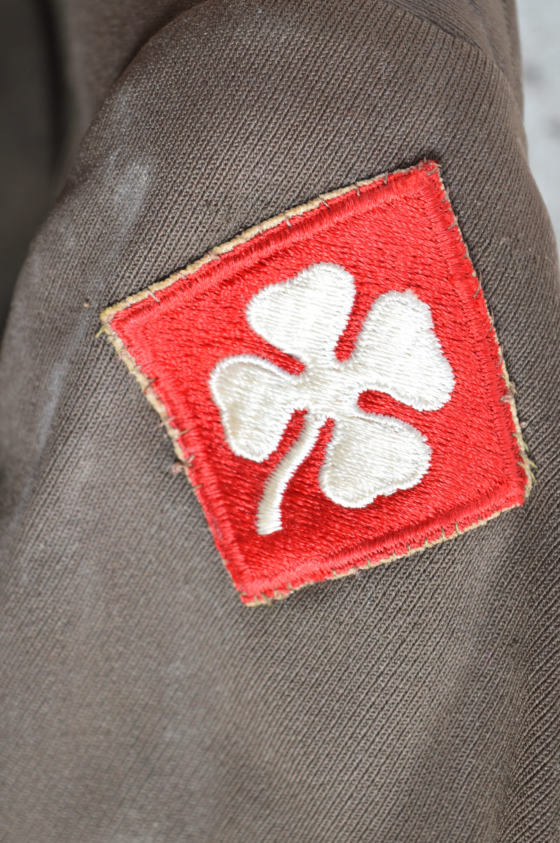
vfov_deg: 20.7
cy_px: 343
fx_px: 2305
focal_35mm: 99
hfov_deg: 13.9
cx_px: 269
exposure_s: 1/200
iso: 100
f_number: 5.6
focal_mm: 55
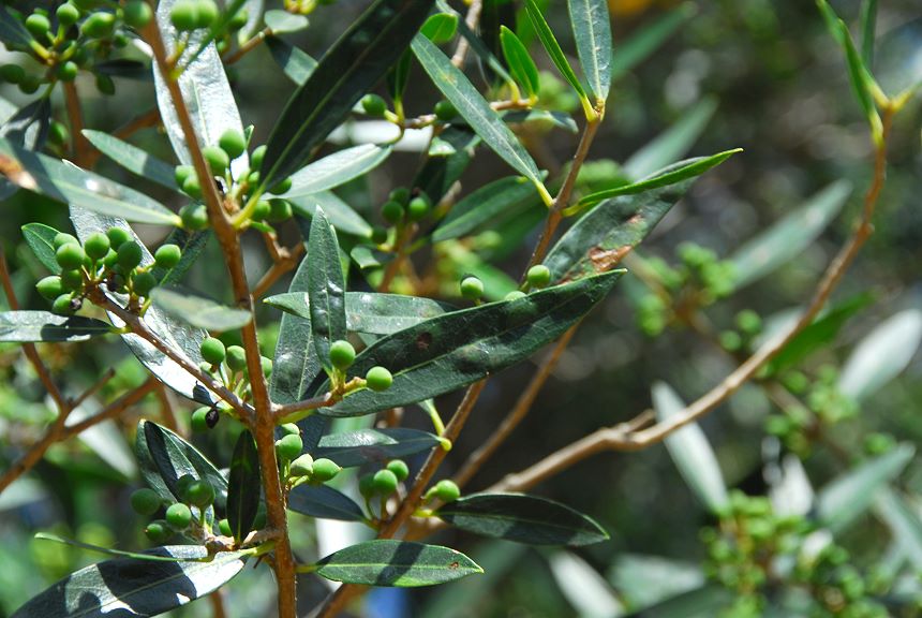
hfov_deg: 11.4
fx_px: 4616
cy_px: 309
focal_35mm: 180
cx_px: 461
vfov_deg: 7.7
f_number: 11
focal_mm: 120
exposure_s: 1/80
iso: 100
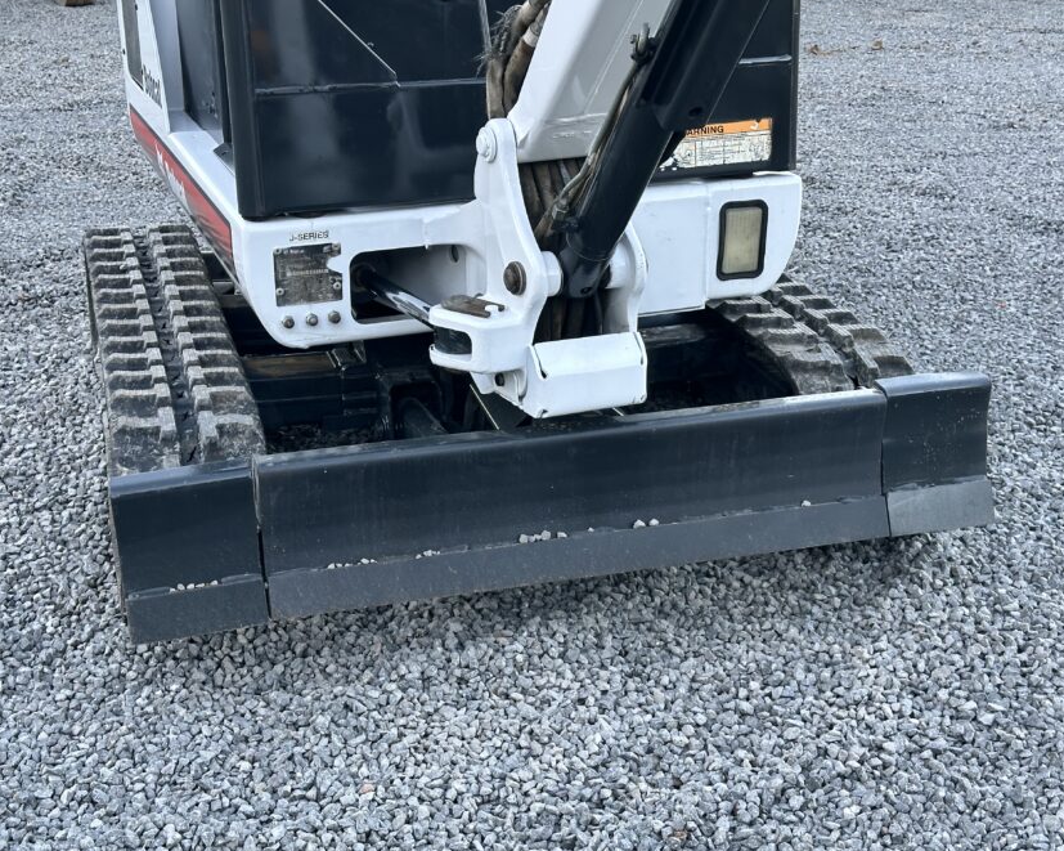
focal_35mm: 51
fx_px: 1605
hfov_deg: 36.7
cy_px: 424
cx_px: 556
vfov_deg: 29.7
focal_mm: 6.86
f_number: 1.78
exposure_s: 1/114
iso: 80
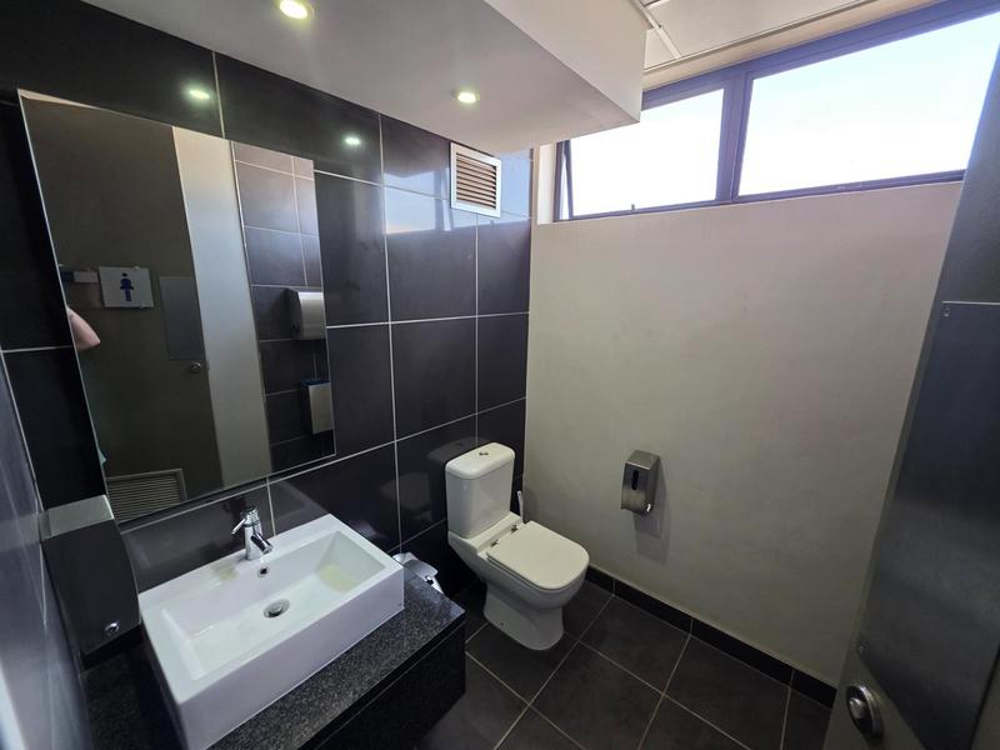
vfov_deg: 89.9
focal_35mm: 13
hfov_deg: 106.2
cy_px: 375
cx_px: 500
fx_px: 376
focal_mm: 2.2
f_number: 1.9
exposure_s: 1/100
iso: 200
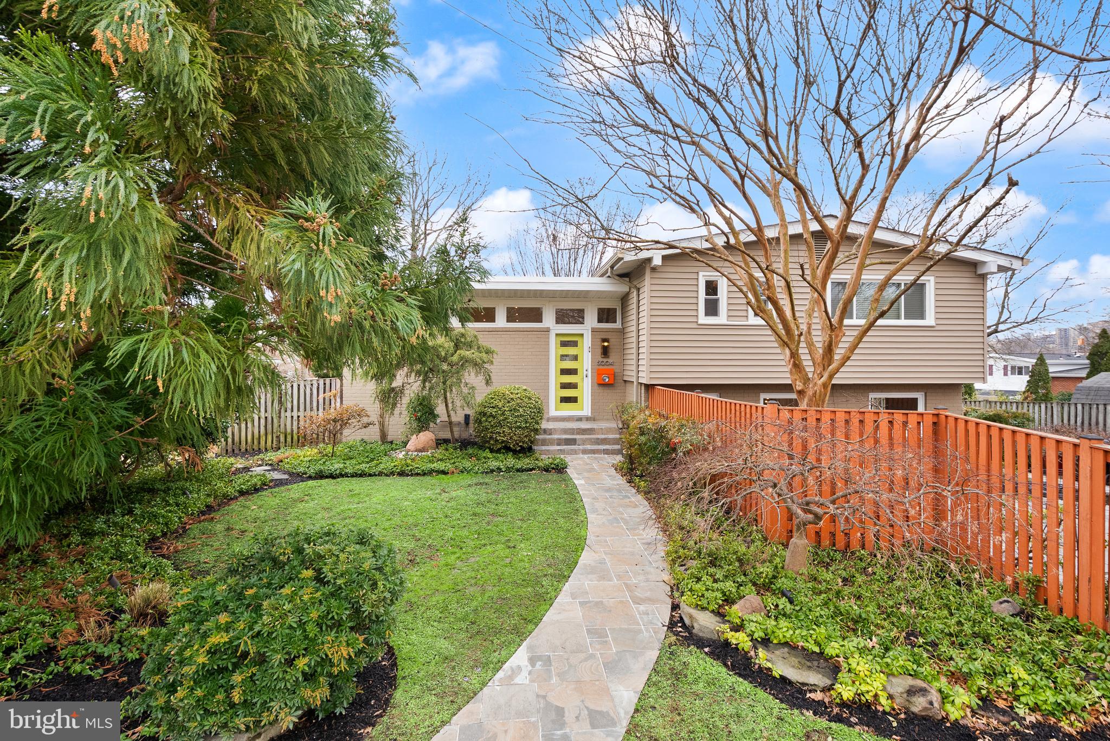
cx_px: 555
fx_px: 493
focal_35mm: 16
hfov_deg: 96.7
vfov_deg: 73.8
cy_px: 370
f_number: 8
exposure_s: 1/60
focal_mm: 16
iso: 800
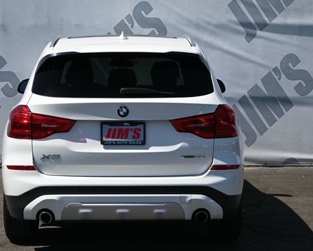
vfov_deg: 18.5
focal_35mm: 83
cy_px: 125
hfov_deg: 23.0
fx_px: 769
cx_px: 124
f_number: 6.3
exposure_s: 1/320
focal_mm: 42
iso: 100
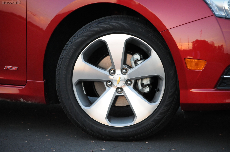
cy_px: 76
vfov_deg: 10.7
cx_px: 115
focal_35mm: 128
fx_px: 814
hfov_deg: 16.1
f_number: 5
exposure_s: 1/125
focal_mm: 85
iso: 2000
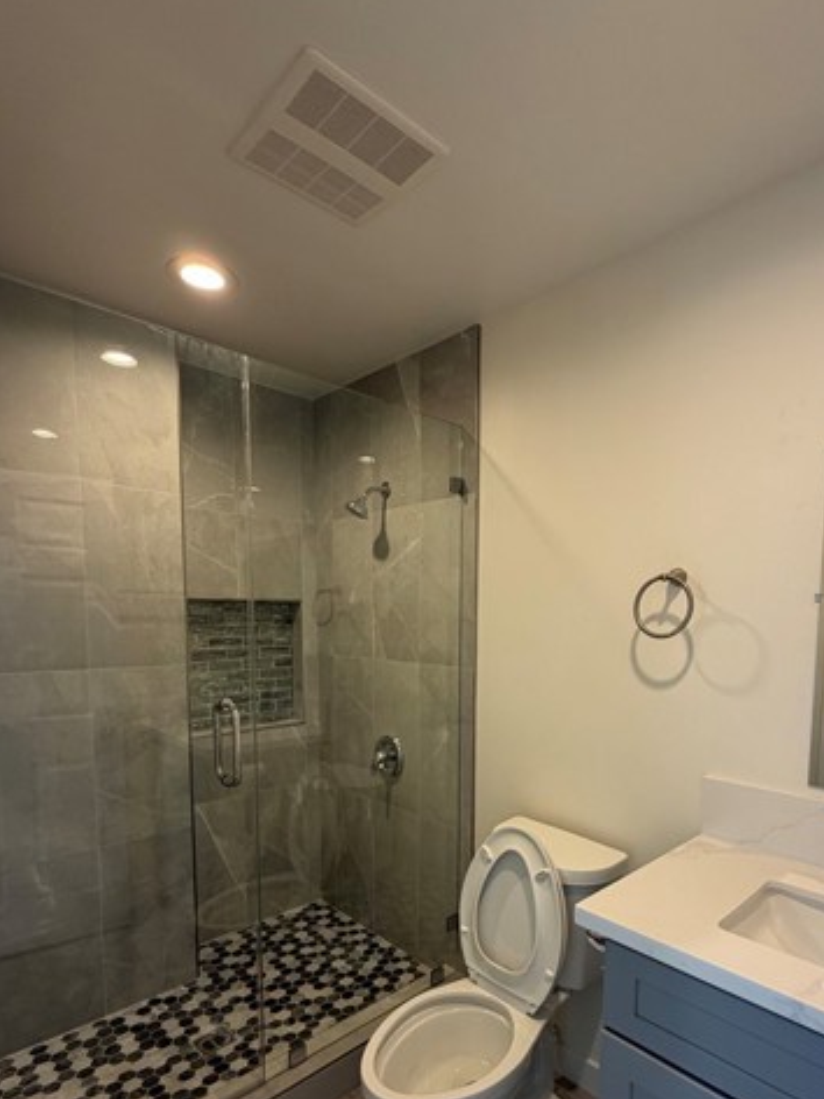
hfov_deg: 68.2
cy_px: 678
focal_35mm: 19
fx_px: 603
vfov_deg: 83.3
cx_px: 480
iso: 160
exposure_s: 1/120
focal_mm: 2.22
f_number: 2.2
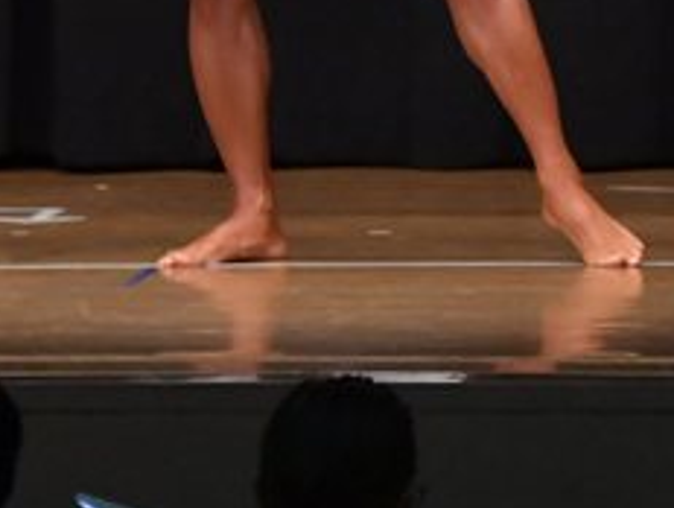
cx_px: 1061
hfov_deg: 3.0
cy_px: -201
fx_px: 12676
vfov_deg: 2.3
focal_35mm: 650
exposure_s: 1/400
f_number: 5.6
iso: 6400
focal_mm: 135
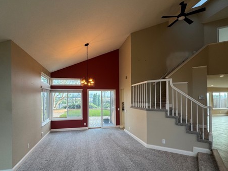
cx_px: 112
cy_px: 98
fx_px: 132
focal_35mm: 20
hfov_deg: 81.7
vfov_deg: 65.7
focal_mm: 2.22
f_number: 2.2
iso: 80
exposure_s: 1/120
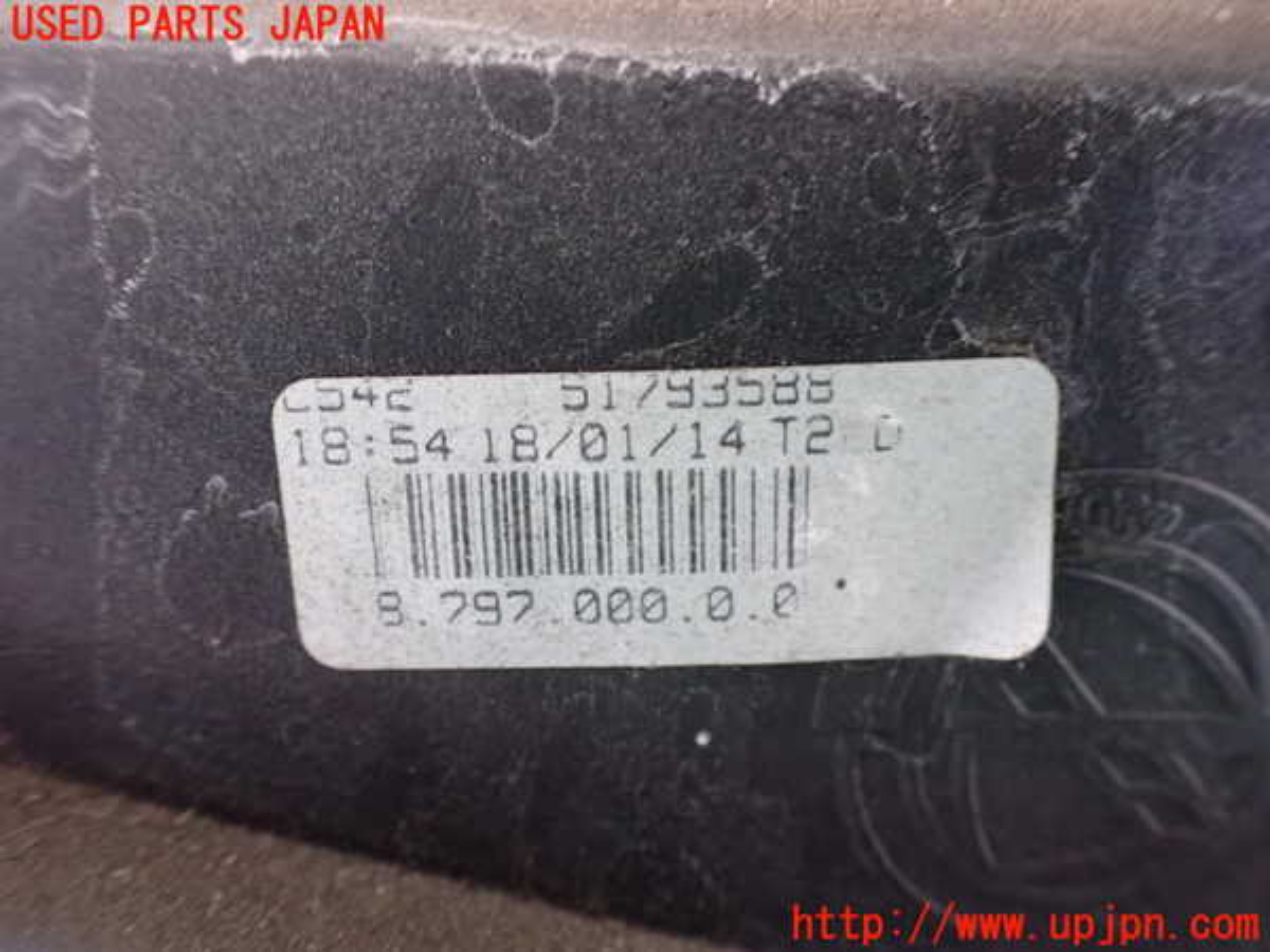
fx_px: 1101
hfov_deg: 60.0
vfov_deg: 46.8
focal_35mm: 30
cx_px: 635
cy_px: 476
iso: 1250
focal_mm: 5.4
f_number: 2.3
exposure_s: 1/30
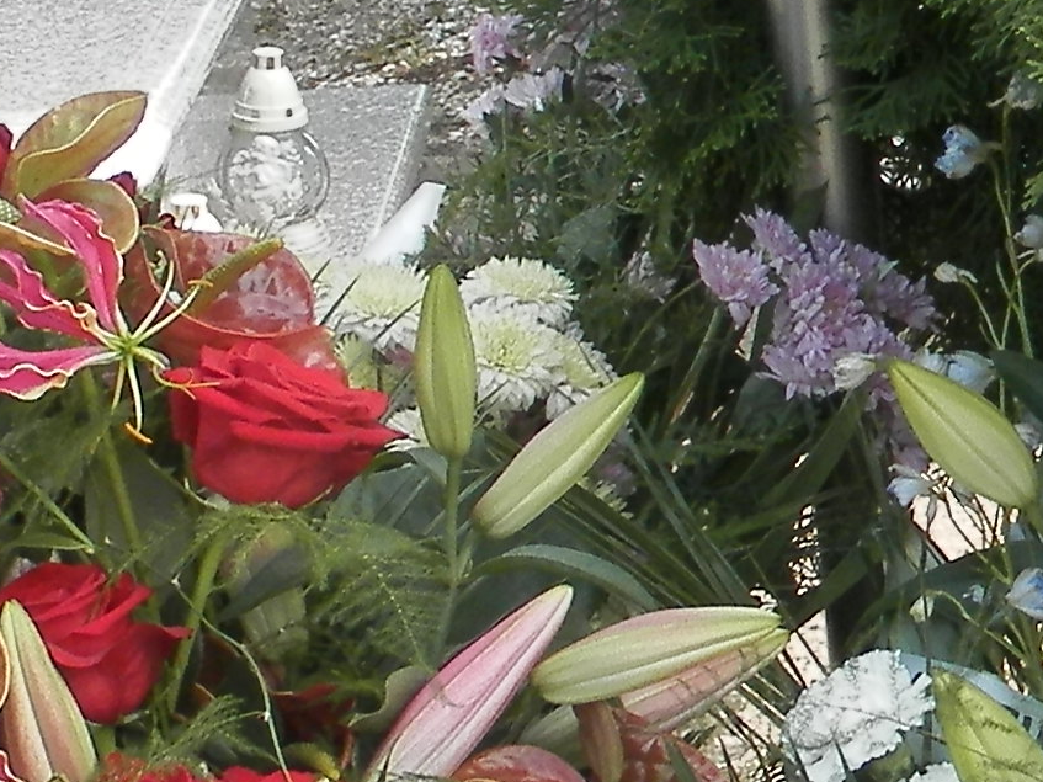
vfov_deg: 10.9
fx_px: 4097
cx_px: 1755
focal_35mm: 136
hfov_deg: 13.3
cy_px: 149
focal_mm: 4.5
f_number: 3.1
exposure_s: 1/200
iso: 80
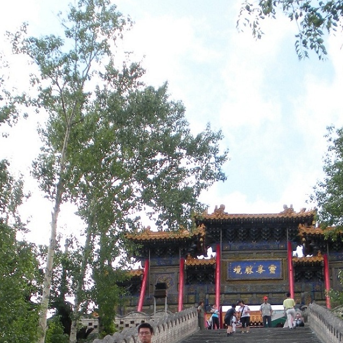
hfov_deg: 19.9
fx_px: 975
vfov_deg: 19.0
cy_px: 390
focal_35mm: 87
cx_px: 164
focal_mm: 6.3
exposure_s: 1/145
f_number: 3.5
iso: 64
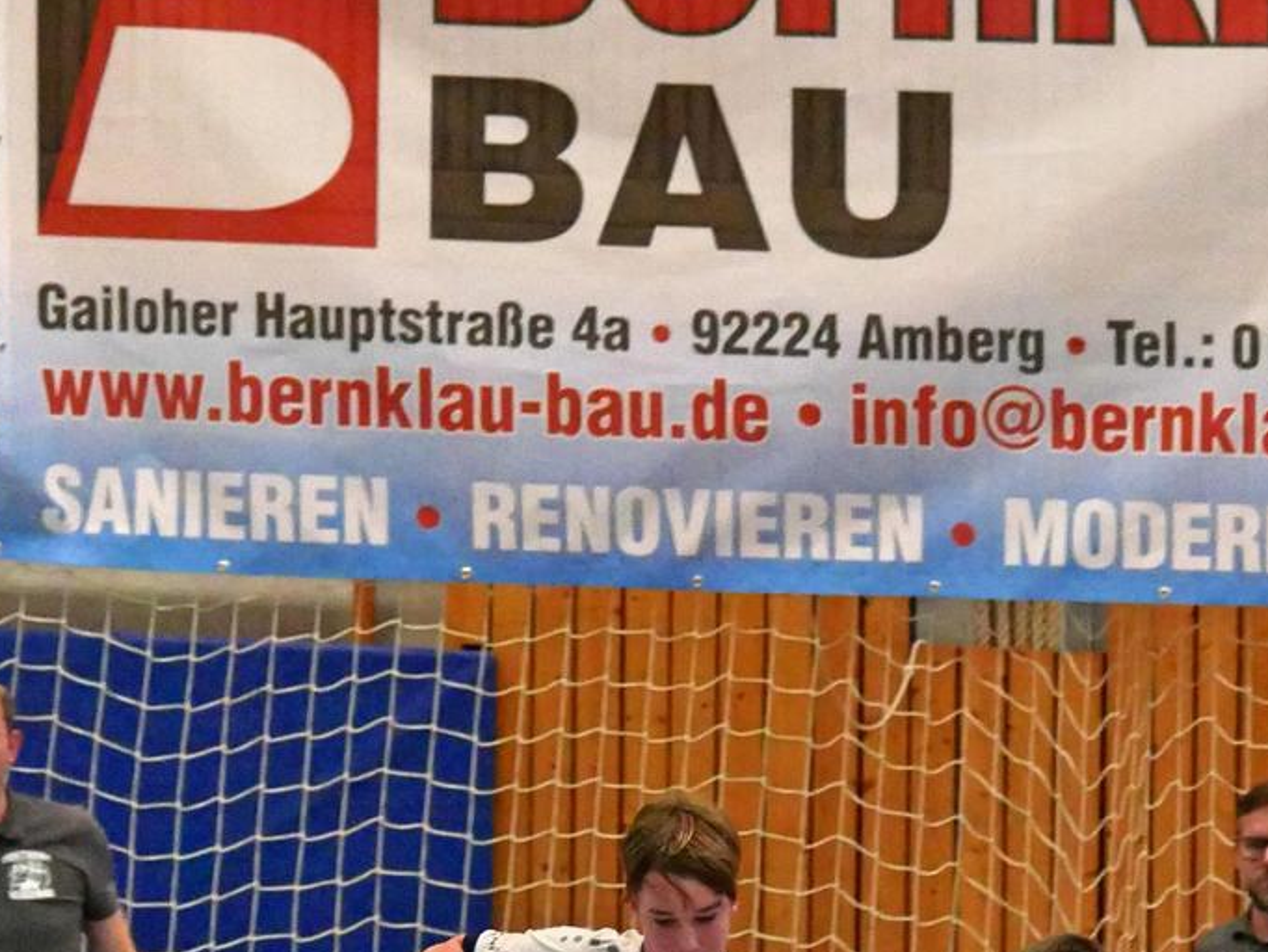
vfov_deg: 2.6
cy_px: 937
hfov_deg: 3.5
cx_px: 612
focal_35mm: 563
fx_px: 20630
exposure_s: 1/500
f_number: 4
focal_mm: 100
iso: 3200
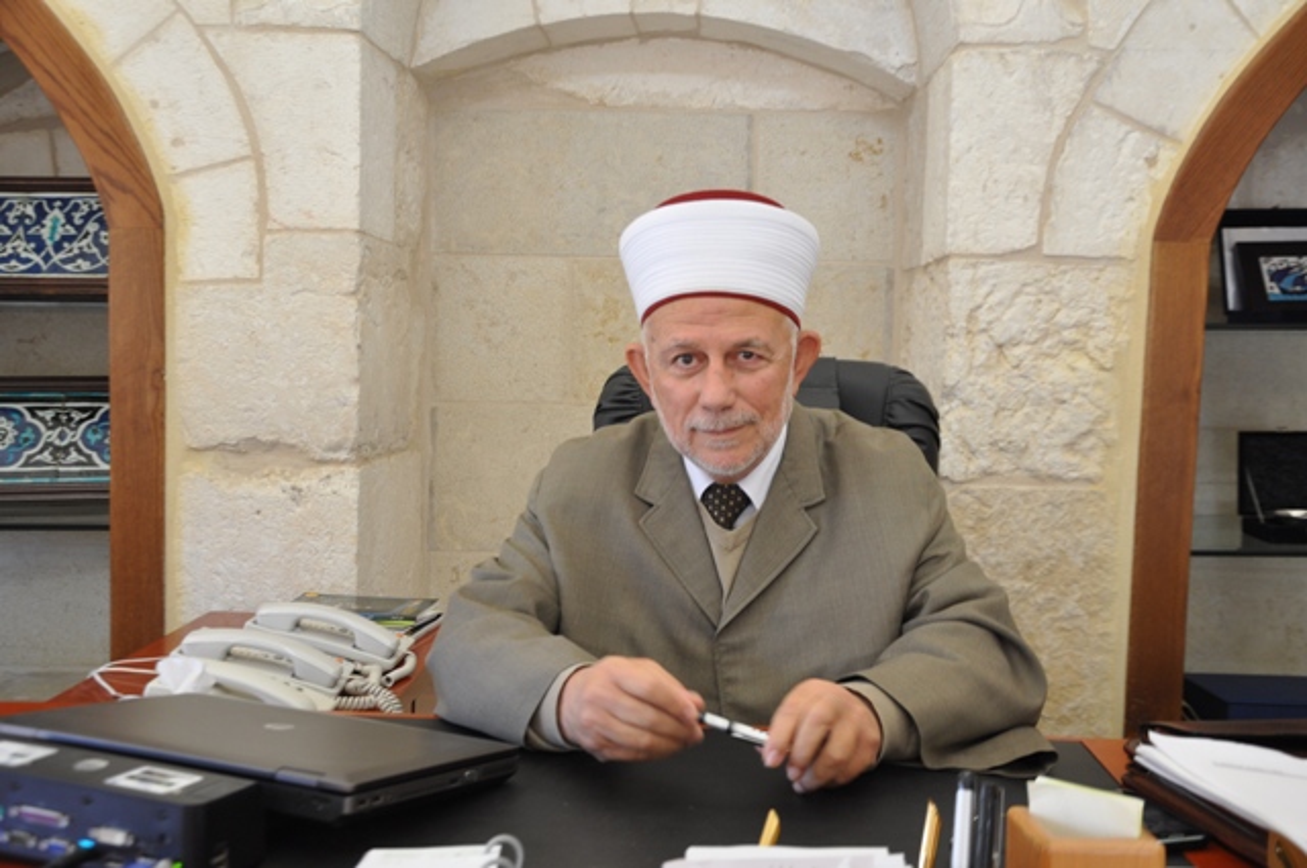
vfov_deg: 35.4
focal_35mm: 38
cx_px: 654
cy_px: 434
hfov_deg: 51.3
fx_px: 1360
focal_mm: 25
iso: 500
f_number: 5
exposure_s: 1/25
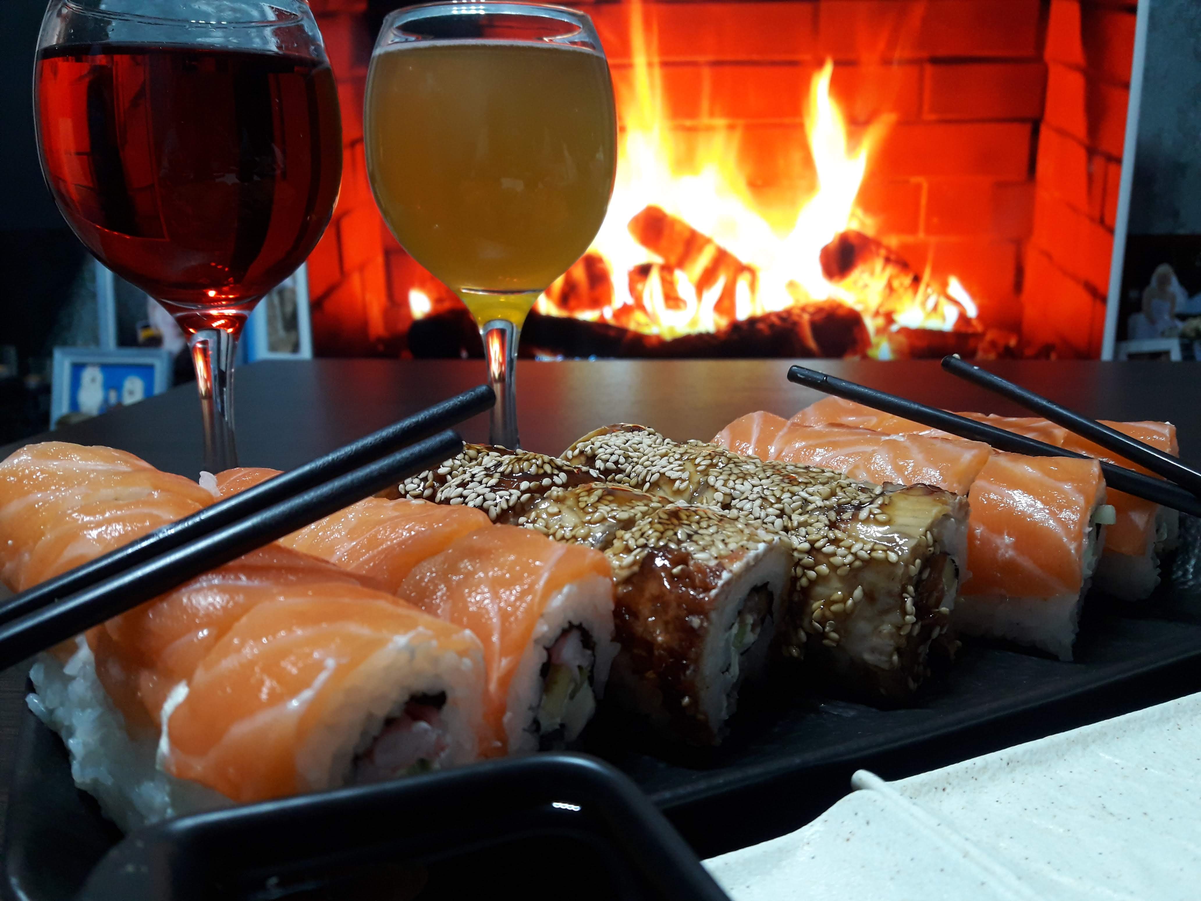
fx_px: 971
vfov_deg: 49.7
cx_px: 600
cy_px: 450
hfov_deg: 63.4
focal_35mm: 28
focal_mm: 3.7
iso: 100
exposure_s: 1/33
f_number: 1.9
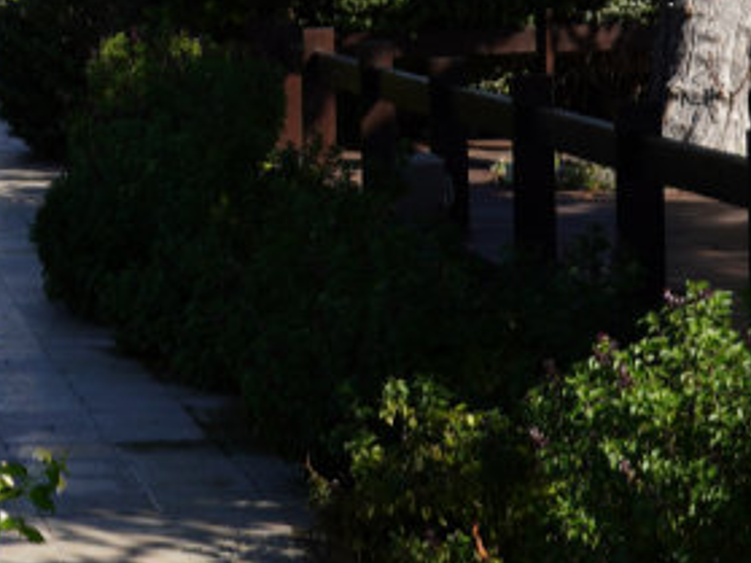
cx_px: -186
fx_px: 3448
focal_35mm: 159
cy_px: -322
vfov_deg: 9.1
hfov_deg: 12.1
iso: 100
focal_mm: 30
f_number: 5
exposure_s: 1/640
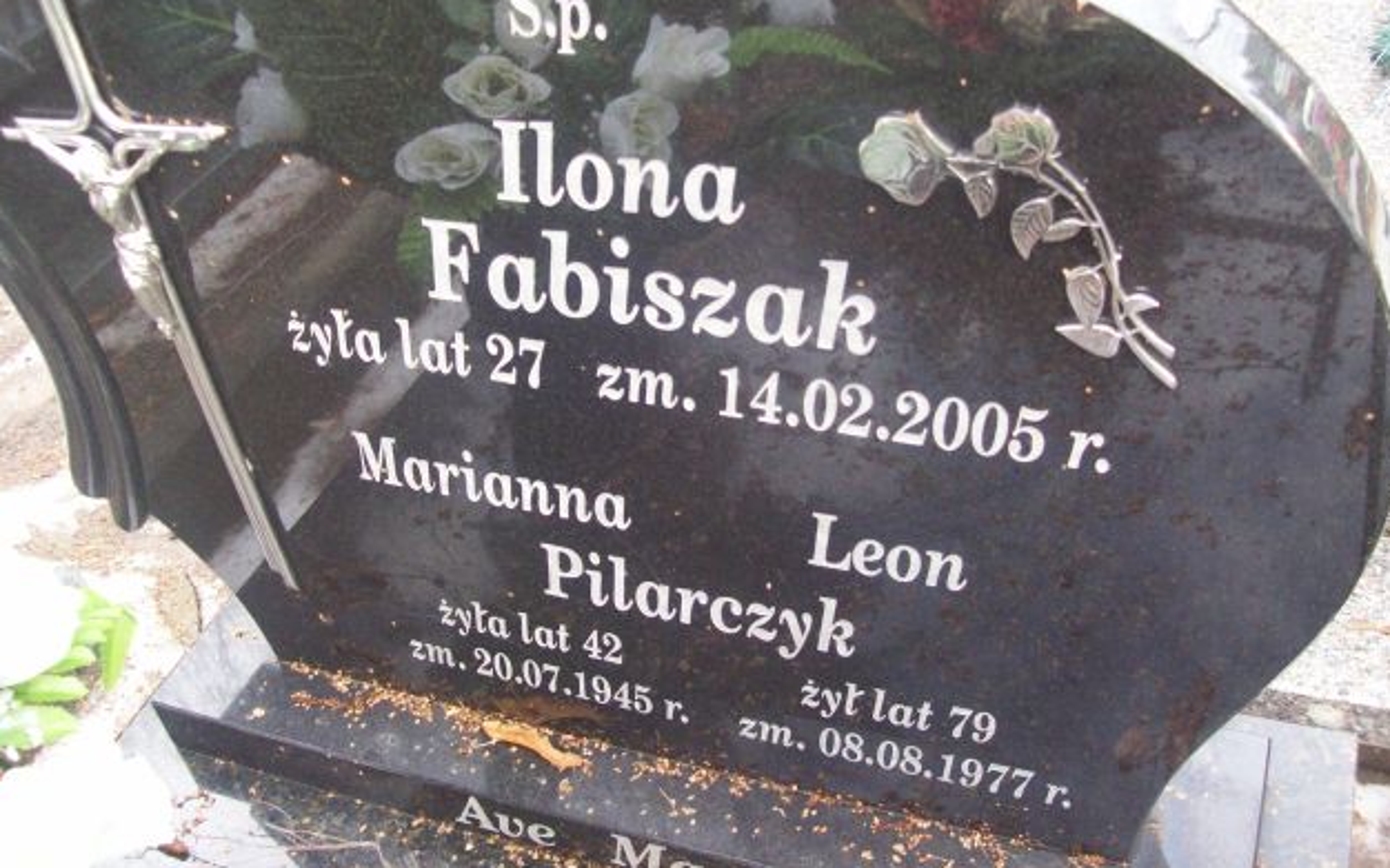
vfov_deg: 32.6
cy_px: 337
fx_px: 1477
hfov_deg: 50.4
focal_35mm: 39
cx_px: 693
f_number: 2.7
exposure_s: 1/74.6
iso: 200
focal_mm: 6
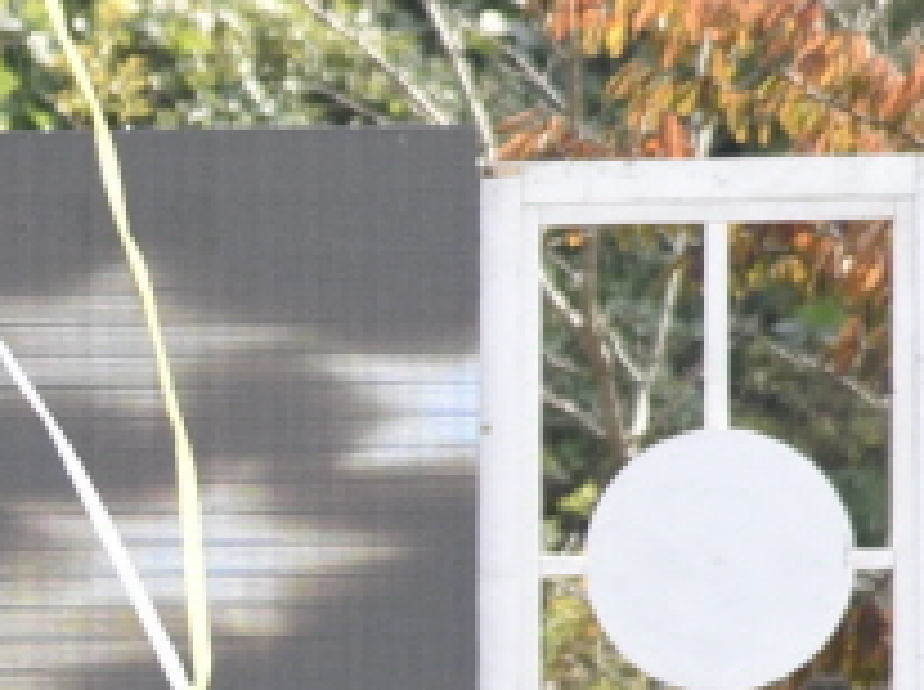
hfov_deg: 2.2
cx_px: -1700
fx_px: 23942
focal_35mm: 898
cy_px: 1230
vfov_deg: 1.7
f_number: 5
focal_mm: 120
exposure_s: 1/125
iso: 100
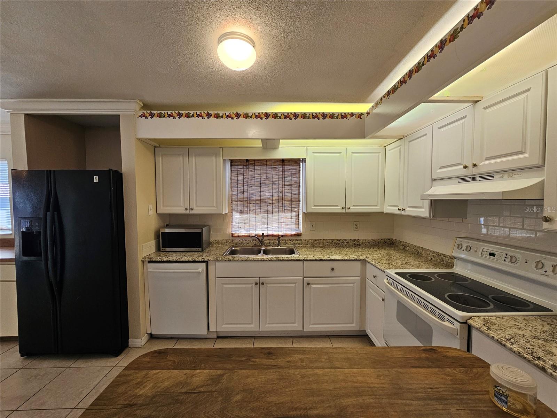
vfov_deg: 89.9
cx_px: 278
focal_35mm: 13
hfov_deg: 106.2
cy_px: 209
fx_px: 209
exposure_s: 1/120
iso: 100
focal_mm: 2.2
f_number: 2.2
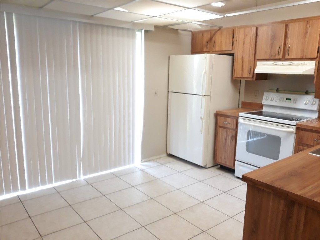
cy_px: 120
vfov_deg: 49.7
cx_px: 160
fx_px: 259
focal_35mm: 28
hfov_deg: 63.4
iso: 160
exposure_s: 1/30
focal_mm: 3.7
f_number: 1.7
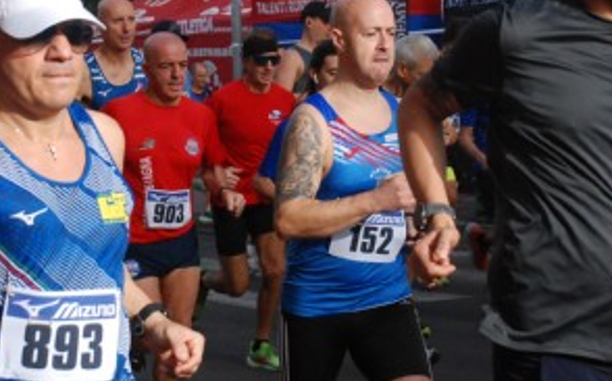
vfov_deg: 11.0
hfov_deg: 17.5
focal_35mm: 119
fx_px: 1983
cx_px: 281
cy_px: 130
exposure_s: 1/1250
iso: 1000
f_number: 5.6
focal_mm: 38
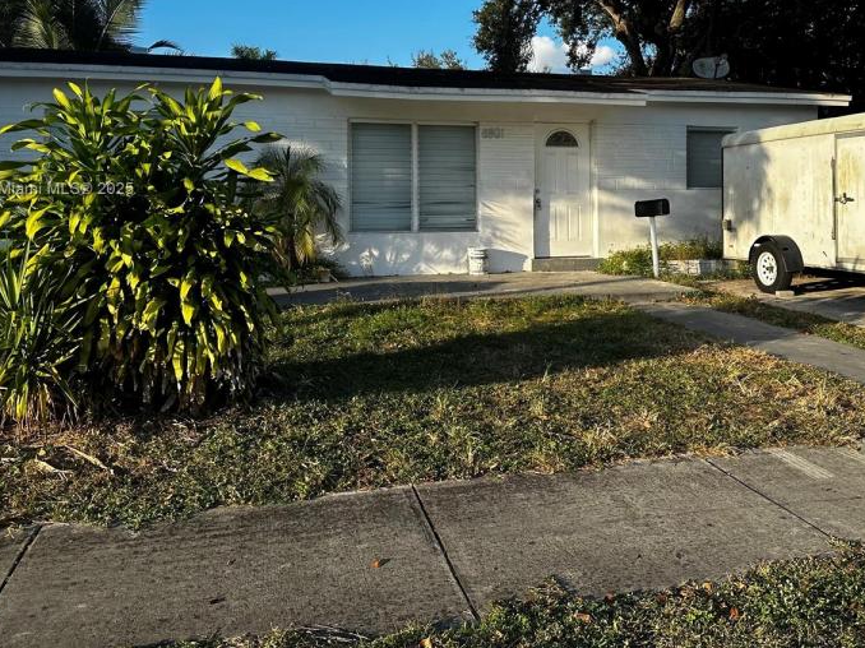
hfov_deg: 53.7
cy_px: 190
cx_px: 501
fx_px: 849
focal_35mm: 34
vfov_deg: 41.0
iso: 80
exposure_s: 1/1751
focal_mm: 6.86
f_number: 1.78
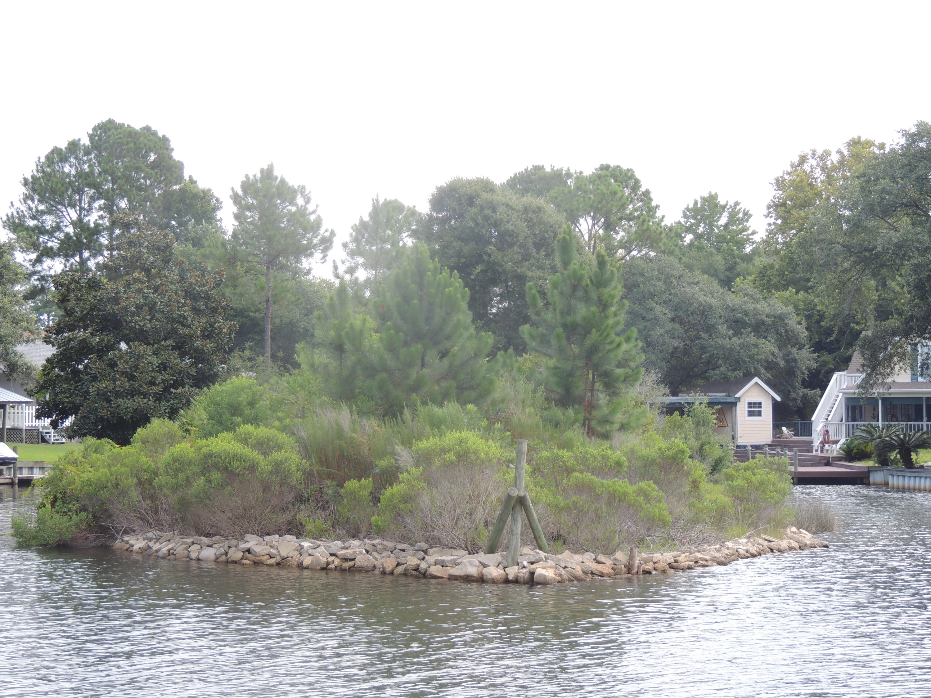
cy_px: 349
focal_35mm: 75
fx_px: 2017
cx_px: 466
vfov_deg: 19.6
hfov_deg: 26.0
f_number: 3.9
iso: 100
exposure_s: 1/200
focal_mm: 13.3
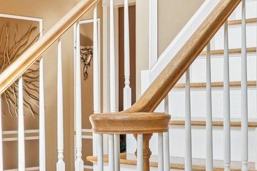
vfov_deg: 16.7
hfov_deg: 24.0
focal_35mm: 81
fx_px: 581
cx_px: 251
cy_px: 103
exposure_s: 1/80
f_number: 9
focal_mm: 16.5
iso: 640
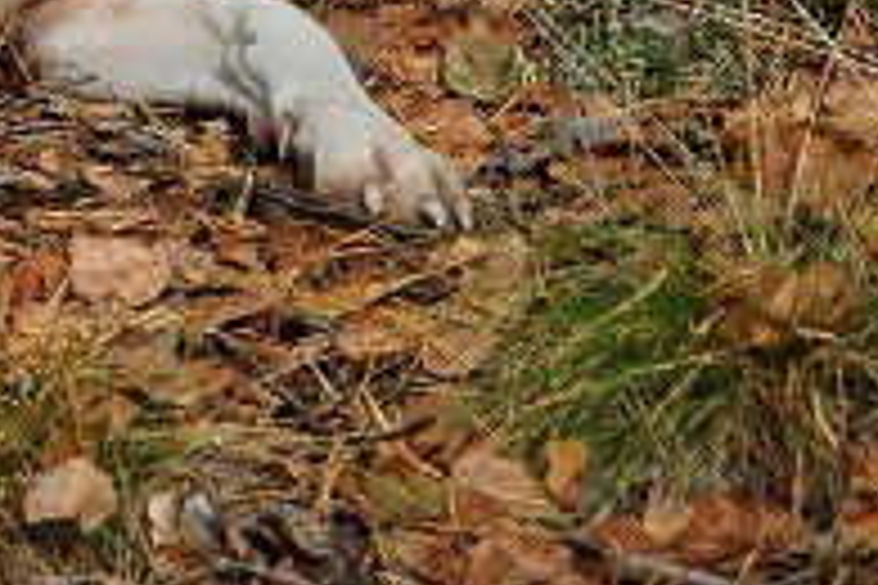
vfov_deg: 4.9
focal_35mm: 277
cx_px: -410
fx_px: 6755
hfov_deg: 7.3
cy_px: -281
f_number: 8
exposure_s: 1/200
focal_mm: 60
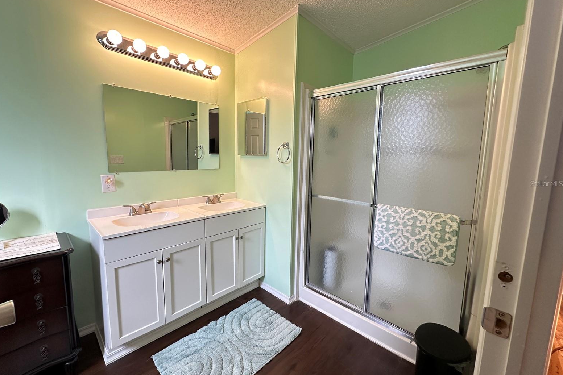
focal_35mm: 15
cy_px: 183
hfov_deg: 100.4
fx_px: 235
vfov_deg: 77.3
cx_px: 274
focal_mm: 2.22
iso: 200
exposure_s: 1/120
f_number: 2.2
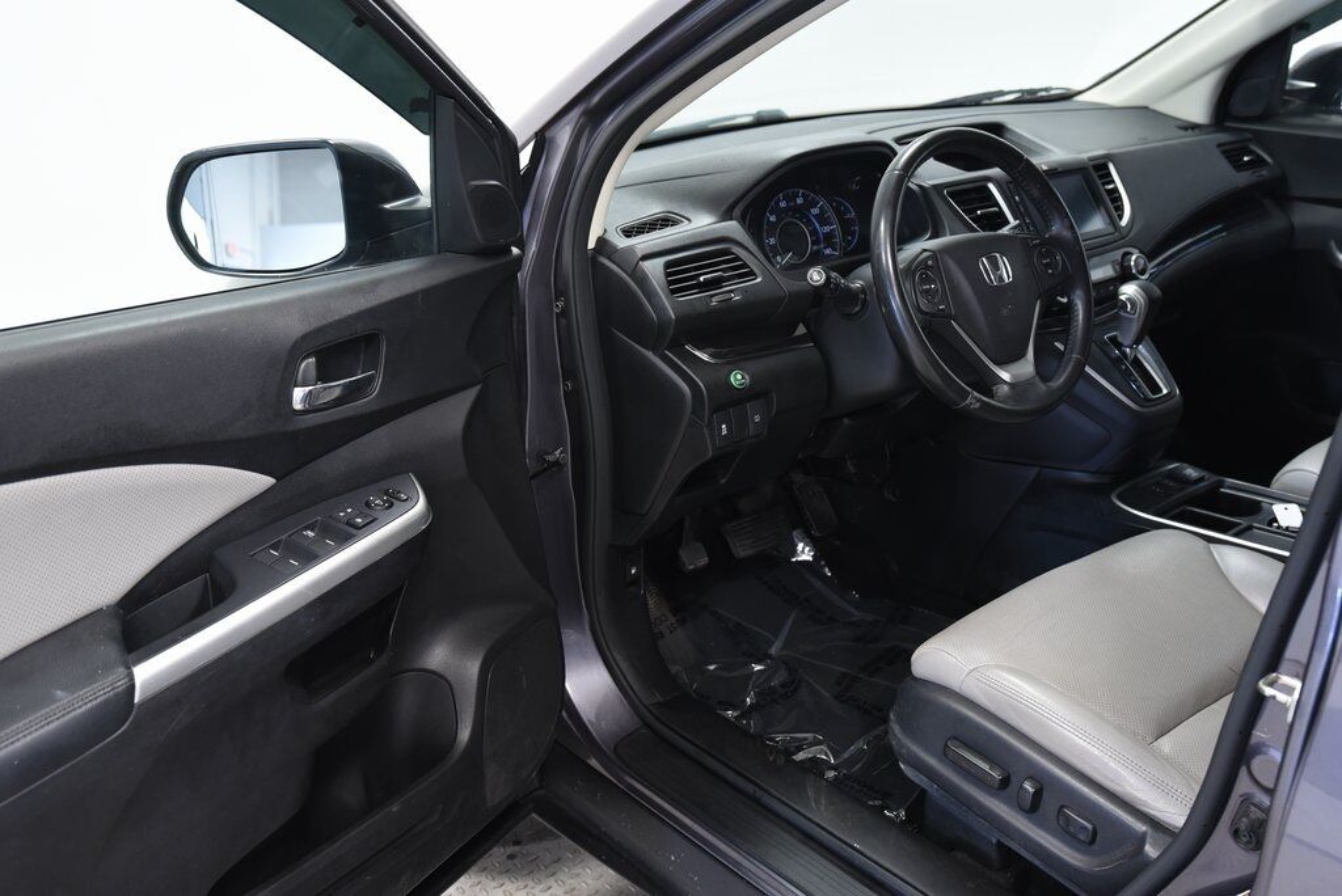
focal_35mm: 36
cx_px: 671
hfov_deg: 53.1
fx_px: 1343
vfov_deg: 36.9
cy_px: 448
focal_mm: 36
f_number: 5
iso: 1600
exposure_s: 1/20
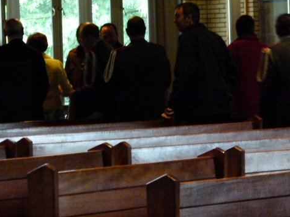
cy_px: 82
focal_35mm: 219
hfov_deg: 9.0
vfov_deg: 6.8
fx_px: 1834
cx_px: 162
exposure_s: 1/15
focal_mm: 31.2
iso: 1250
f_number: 3.8
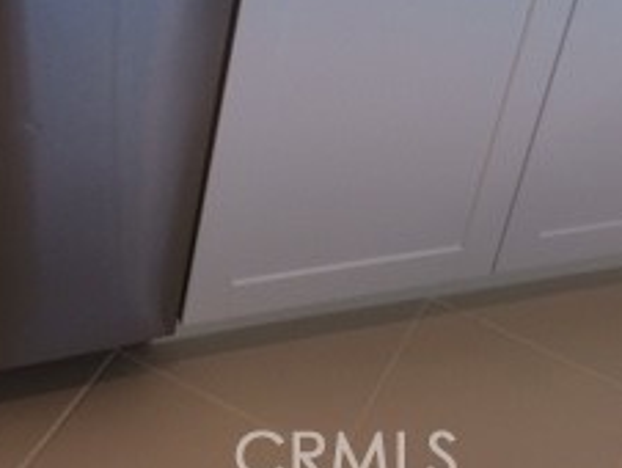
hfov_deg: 23.8
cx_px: 377
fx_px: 1475
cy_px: -165
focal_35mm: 82
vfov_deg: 16.8
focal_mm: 4.15
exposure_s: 1/46
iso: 32
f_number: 2.2
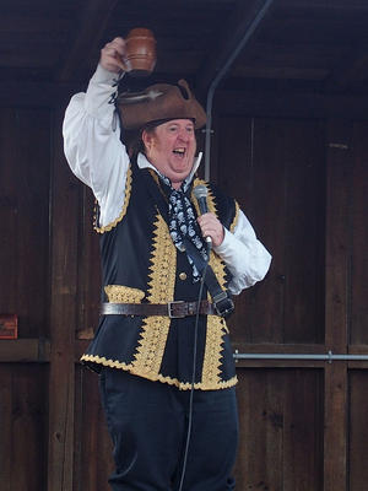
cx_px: 184
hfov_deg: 29.1
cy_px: 246
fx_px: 709
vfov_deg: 38.2
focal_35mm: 50
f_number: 2.8
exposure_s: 1/50
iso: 200
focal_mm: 10.8
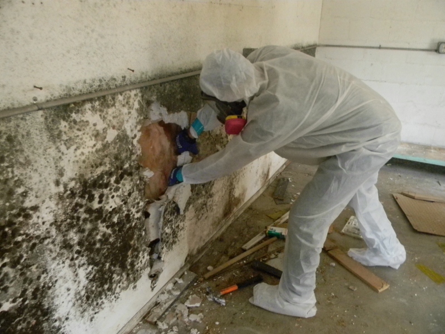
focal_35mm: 28
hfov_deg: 63.4
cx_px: 222
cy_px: 167
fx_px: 360
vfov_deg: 49.7
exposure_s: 1/158
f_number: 3.5
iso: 800
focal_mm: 5
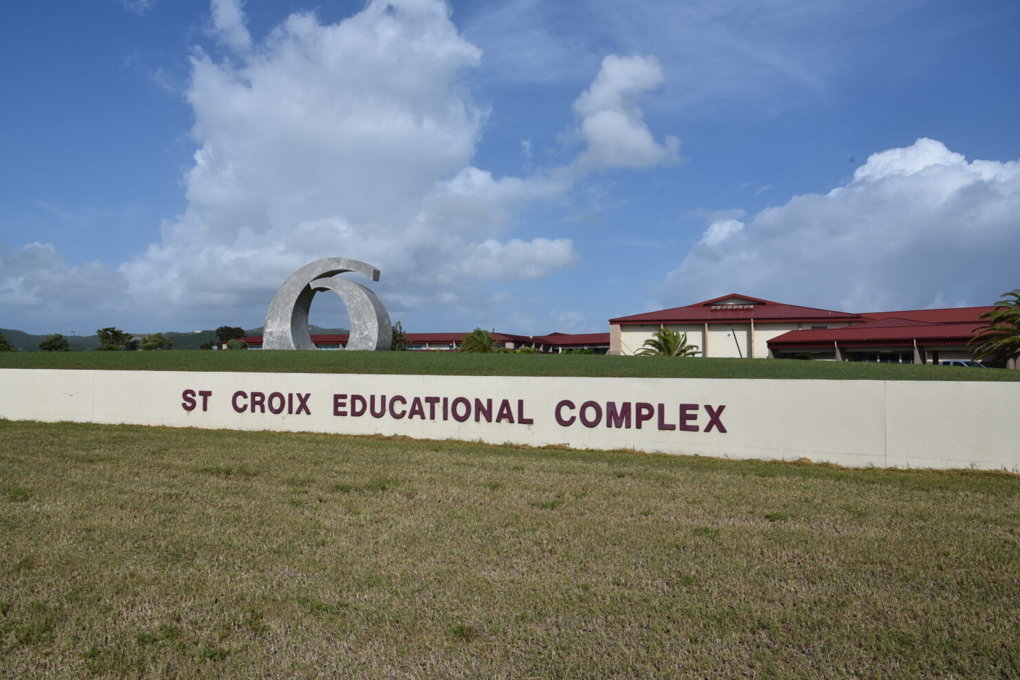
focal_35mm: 25
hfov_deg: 71.5
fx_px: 708
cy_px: 329
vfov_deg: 51.3
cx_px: 497
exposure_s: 1/500
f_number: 11
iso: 200
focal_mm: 24
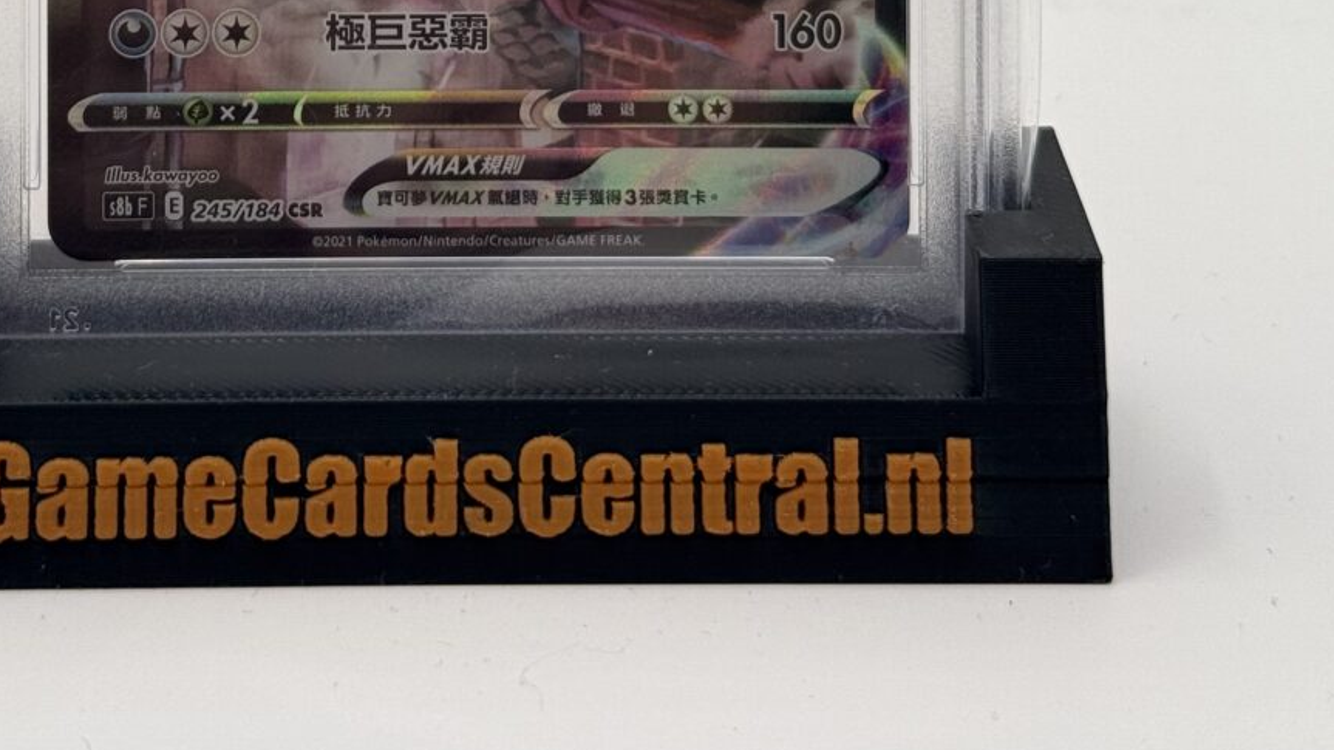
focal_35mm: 97
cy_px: -427
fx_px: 3430
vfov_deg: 11.8
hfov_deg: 22.0
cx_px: 499
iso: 50
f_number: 1.78
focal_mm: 6.76
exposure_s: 1/209
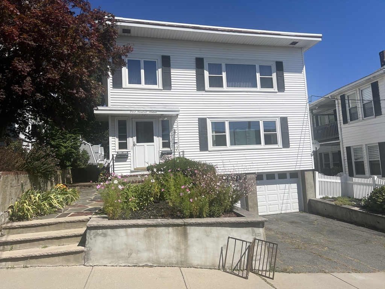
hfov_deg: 67.3
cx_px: 192
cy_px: 144
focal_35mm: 26
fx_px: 289
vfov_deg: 53.1
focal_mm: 5.7
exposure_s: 1/8000
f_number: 1.5
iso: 50
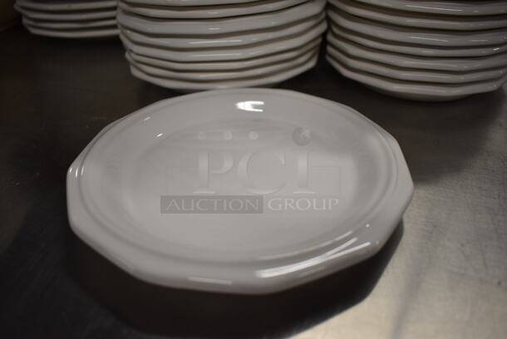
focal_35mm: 27
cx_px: 254
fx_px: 381
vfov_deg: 48.0
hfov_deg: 67.3
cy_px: 170
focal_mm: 18
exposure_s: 1/200
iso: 800
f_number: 3.5
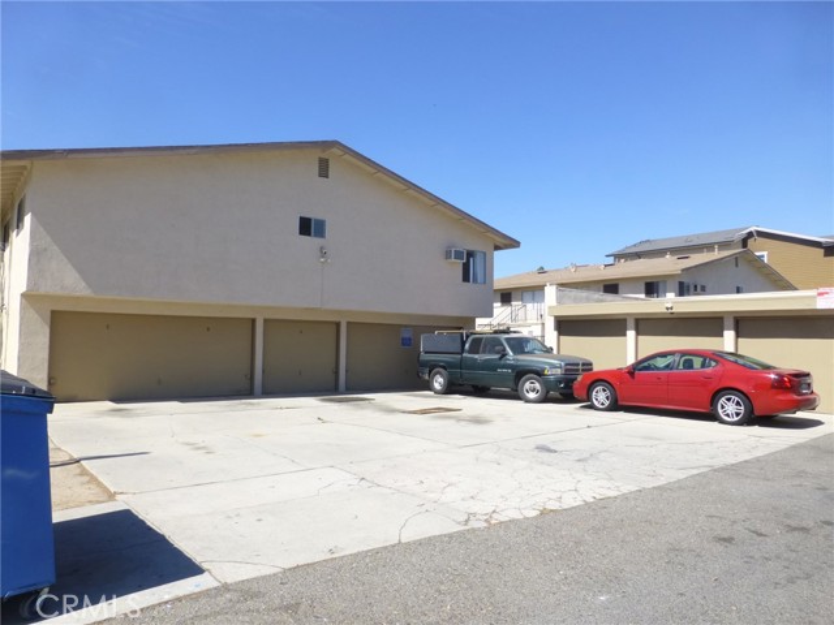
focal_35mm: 24
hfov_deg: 71.6
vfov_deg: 56.8
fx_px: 578
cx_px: 417
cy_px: 312
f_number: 4
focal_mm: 4.3
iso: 100
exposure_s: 1/640
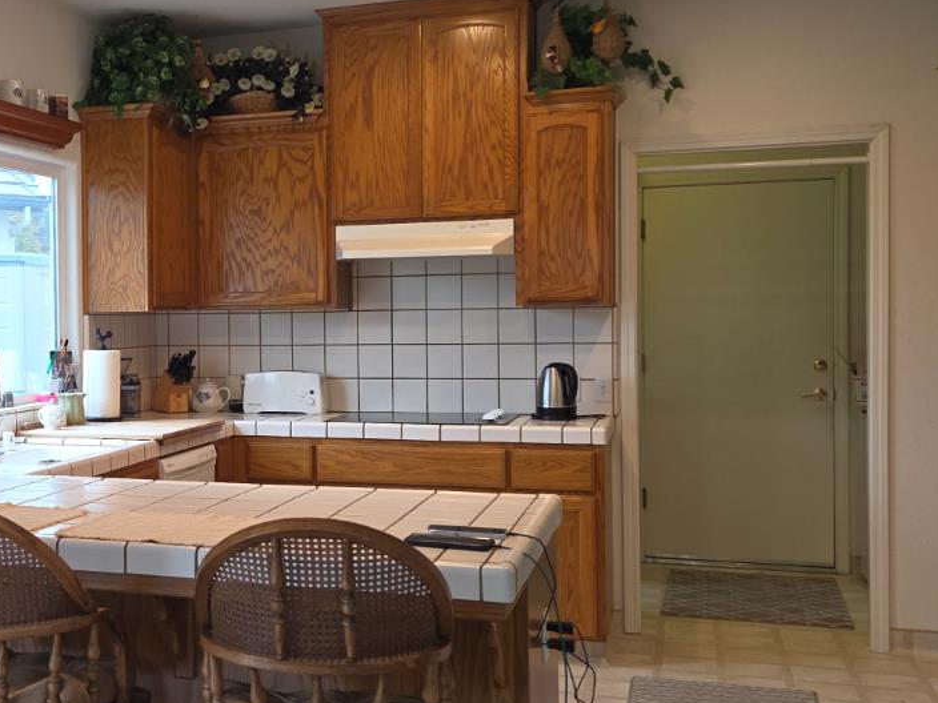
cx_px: 140
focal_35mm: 49
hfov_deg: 37.0
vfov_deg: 29.7
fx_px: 1328
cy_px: 338
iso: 50
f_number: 1.8
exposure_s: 1/60
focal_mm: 5.4
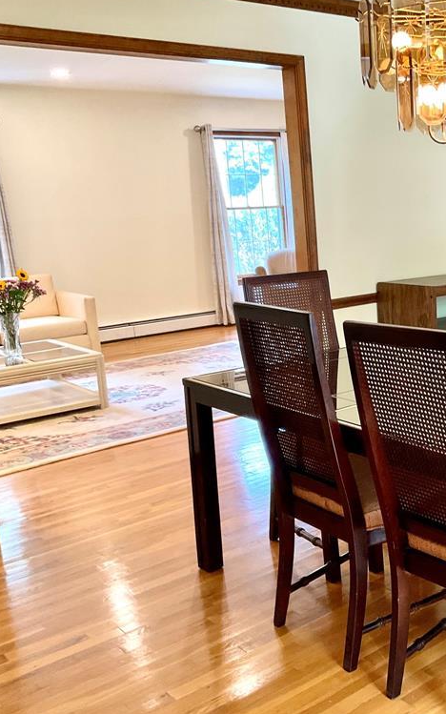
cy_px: 358
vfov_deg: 47.2
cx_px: 423
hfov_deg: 29.0
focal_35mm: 42
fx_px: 817
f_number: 1.8
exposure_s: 1/50
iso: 100
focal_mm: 3
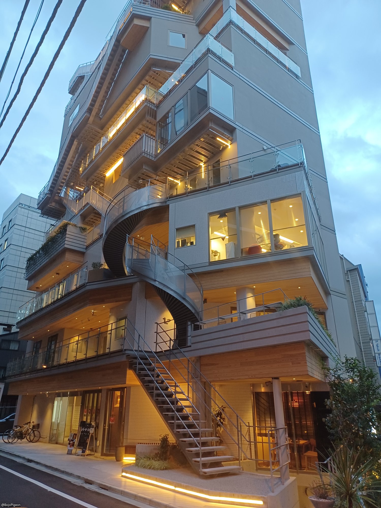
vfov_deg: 69.4
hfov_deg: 54.9
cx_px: 190
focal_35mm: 25
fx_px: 367
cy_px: 254
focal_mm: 4.6
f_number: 1.8
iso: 320
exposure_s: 1/33
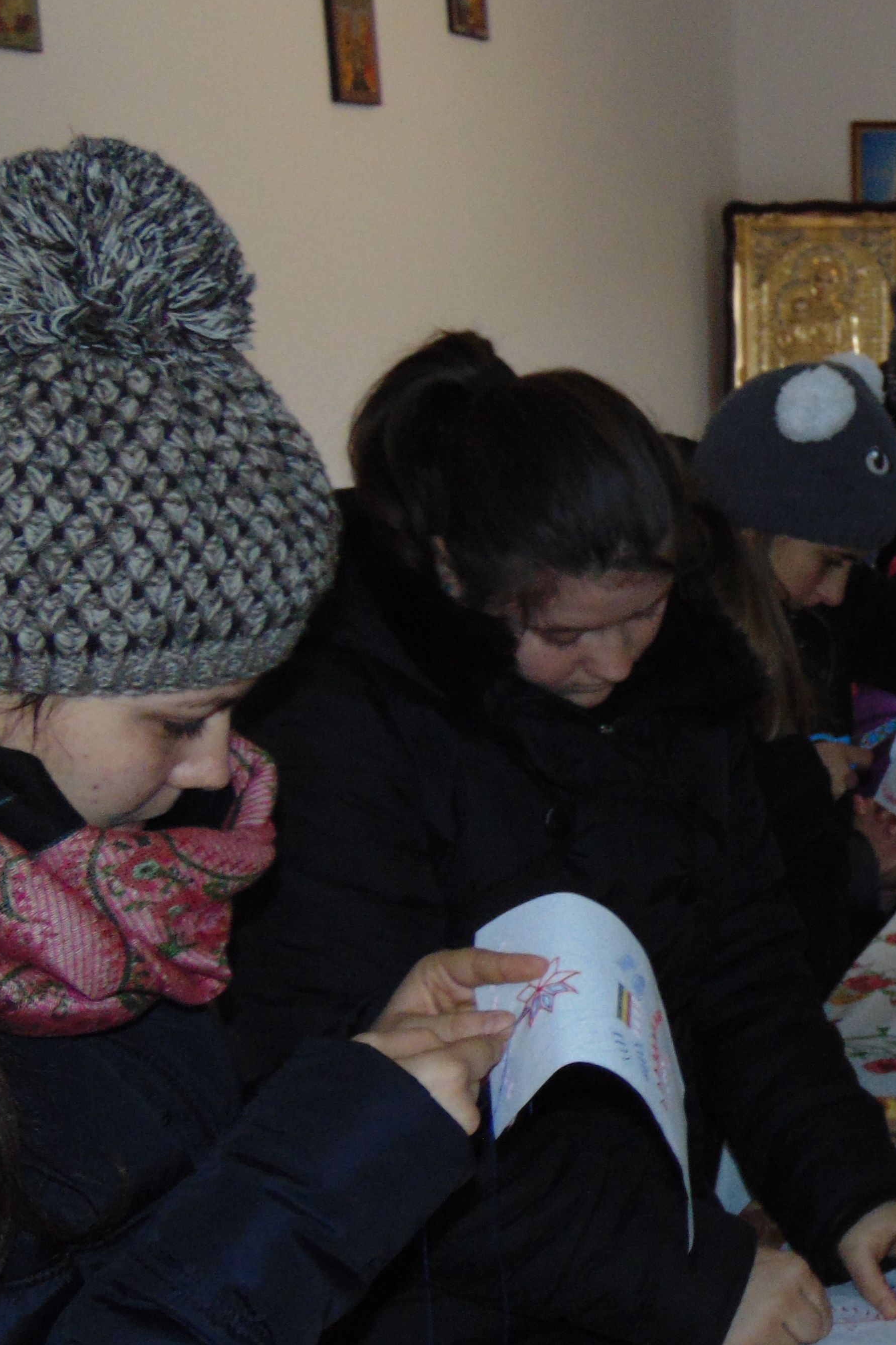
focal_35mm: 60
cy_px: 541
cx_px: 1221
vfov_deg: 33.3
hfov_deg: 20.3
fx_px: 2240
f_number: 3.1
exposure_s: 1/40
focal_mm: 5.4
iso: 200
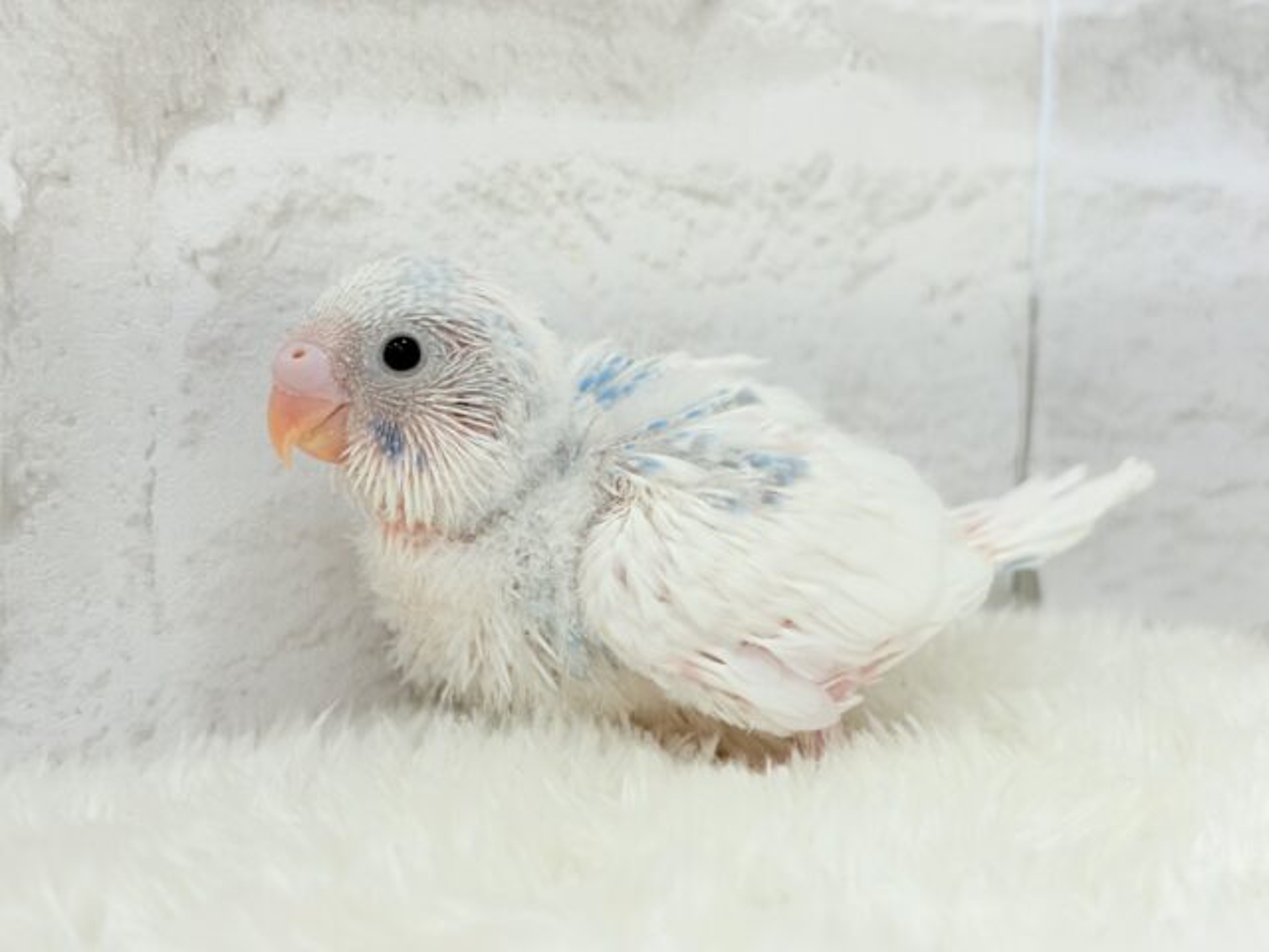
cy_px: 476
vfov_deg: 28.0
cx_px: 634
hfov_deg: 36.8
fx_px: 1906
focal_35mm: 52
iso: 32
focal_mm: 5.96
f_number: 1.6
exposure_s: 1/50
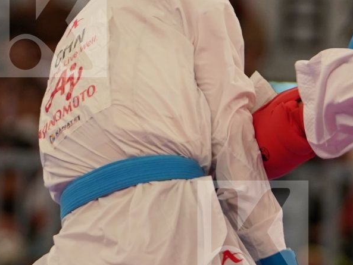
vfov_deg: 2.1
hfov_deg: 2.9
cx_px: 253
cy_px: 23
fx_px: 7058
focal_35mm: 692
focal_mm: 158
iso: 1250
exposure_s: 1/1000
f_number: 2.8
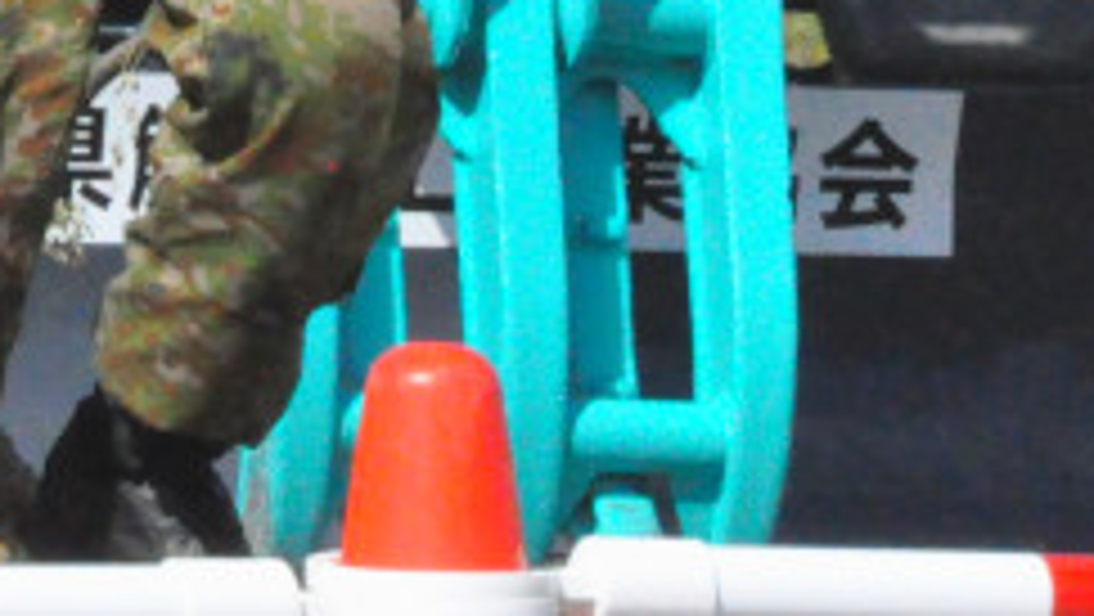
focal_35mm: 693
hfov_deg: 3.1
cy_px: -805
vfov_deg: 1.8
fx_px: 20120
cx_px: -608
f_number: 22
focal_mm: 105
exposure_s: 1/2000
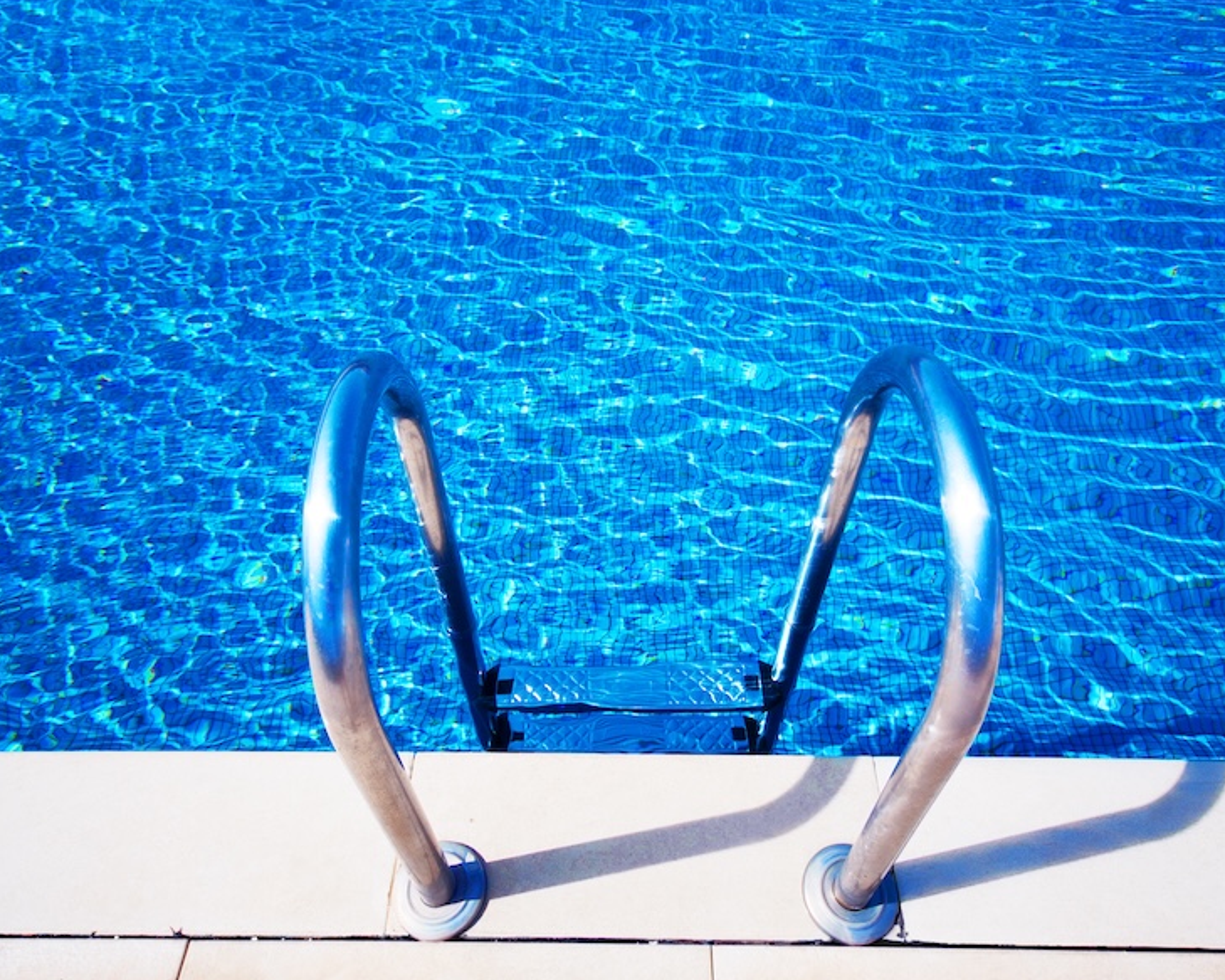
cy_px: 487
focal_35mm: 23
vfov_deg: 61.8
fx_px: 818
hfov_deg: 73.6
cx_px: 642
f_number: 4.8
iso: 200
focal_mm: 13
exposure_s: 1/1600
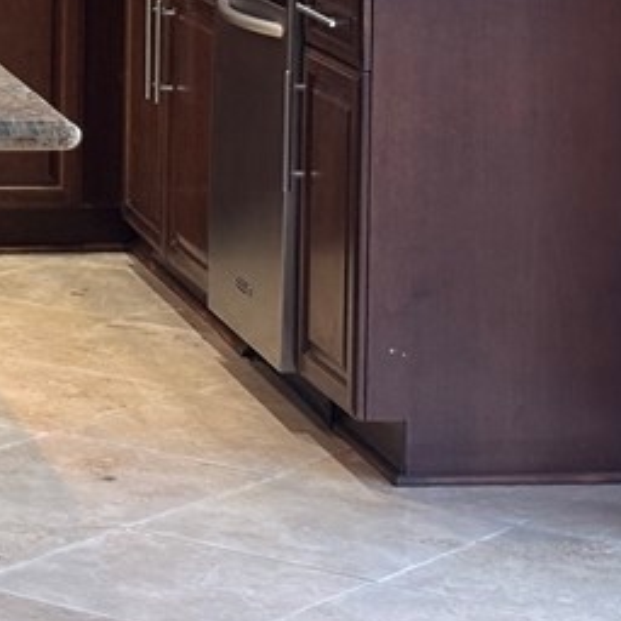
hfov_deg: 9.1
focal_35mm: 184
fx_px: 3735
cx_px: -437
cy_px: -138
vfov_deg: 9.4
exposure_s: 1/60
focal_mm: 5.96
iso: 125
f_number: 1.6
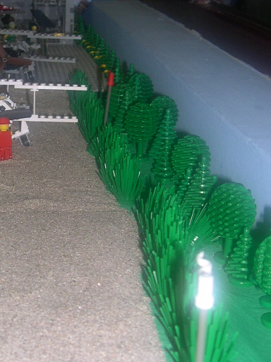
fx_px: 793
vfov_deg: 25.6
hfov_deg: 19.0
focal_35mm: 76
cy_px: 144
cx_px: 14
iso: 100
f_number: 2.8
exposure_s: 1/60
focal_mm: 8
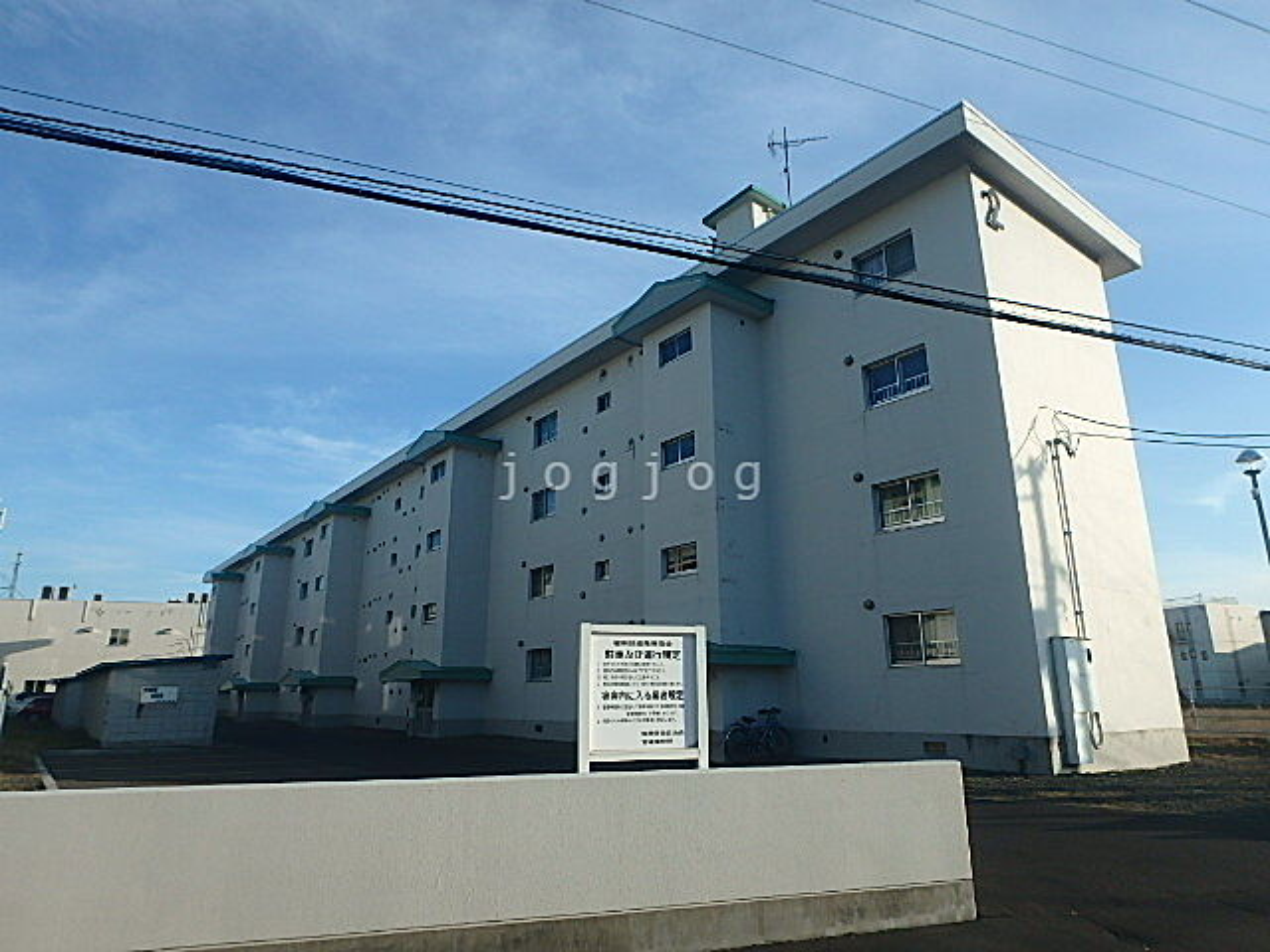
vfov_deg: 63.4
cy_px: 476
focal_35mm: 21
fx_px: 770
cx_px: 635
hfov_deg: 79.0
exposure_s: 1/1000
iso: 125
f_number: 3.5
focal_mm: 3.7
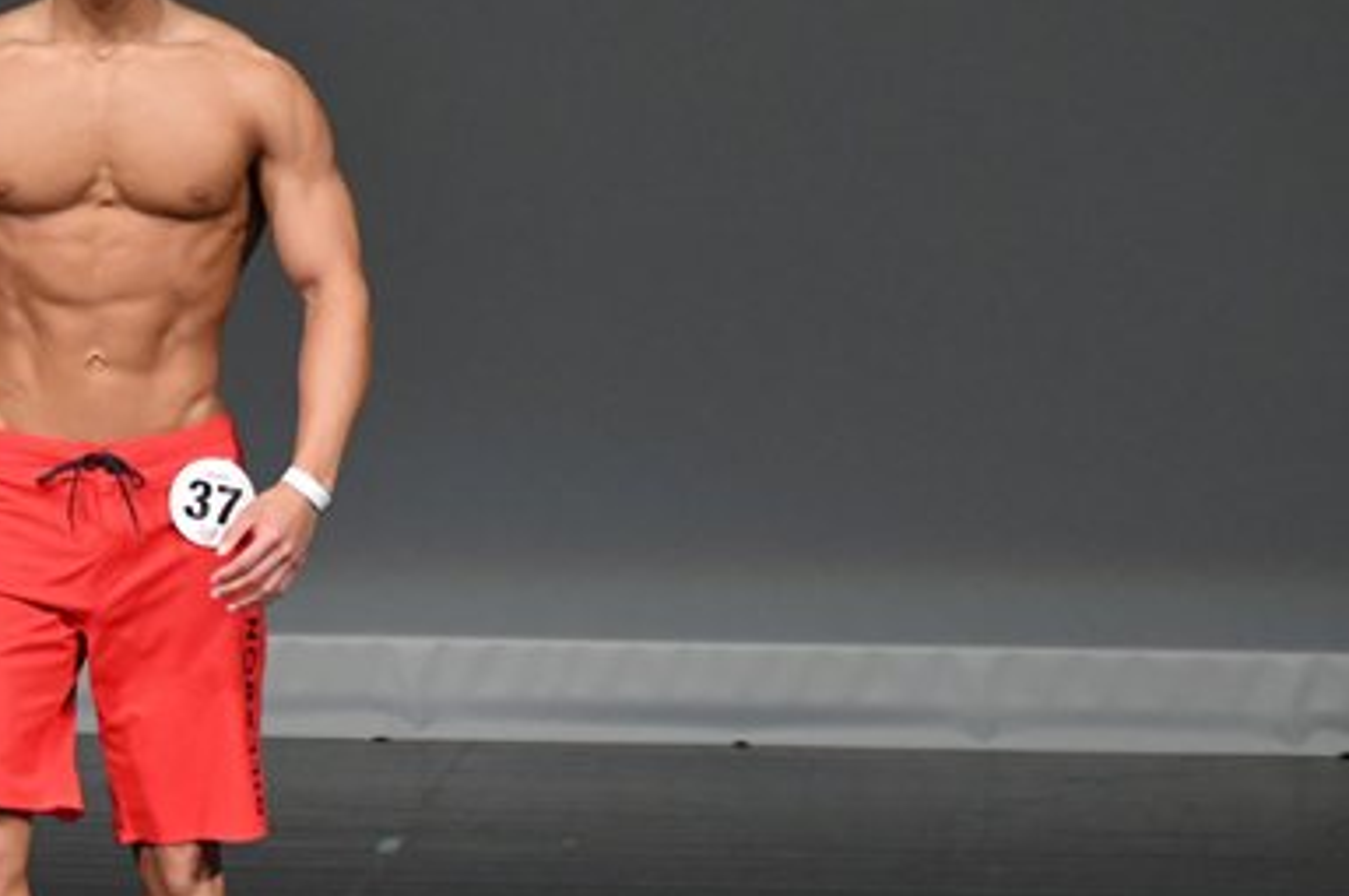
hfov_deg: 3.0
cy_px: 499
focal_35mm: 697
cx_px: 125
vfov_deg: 2.0
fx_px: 26085
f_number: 5.6
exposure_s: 1/400
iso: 4000
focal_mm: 230
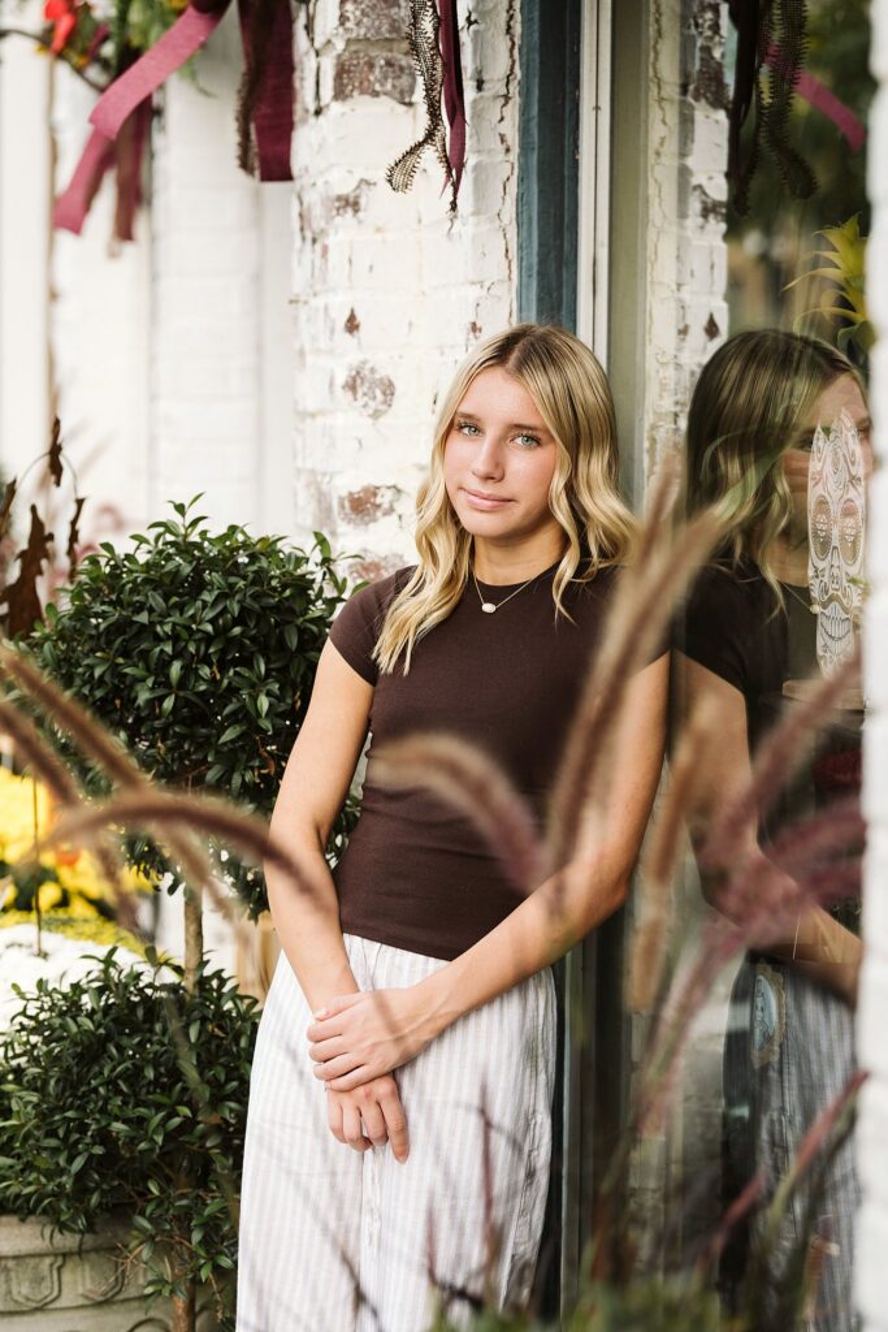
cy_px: 666
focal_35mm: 105
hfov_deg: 13.0
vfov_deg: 19.5
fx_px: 3883
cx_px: 444
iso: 800
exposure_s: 1/250
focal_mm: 105
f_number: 4
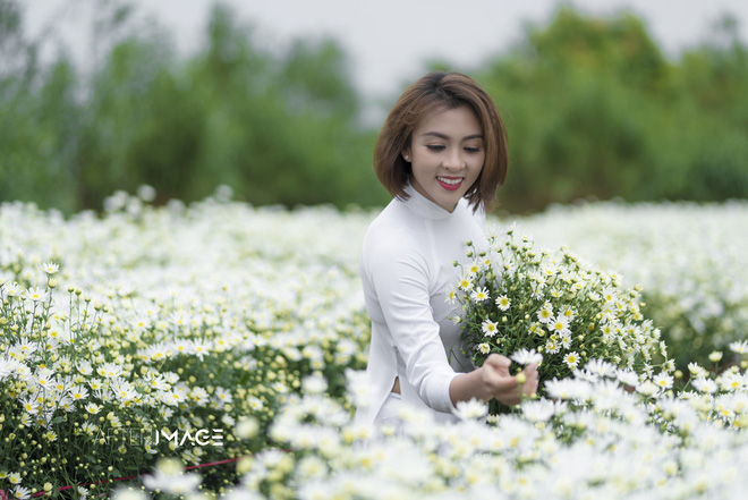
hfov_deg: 23.9
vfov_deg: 16.1
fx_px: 1767
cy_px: 250
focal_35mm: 85
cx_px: 374
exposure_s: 1/2000
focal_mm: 85
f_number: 1.6
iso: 125
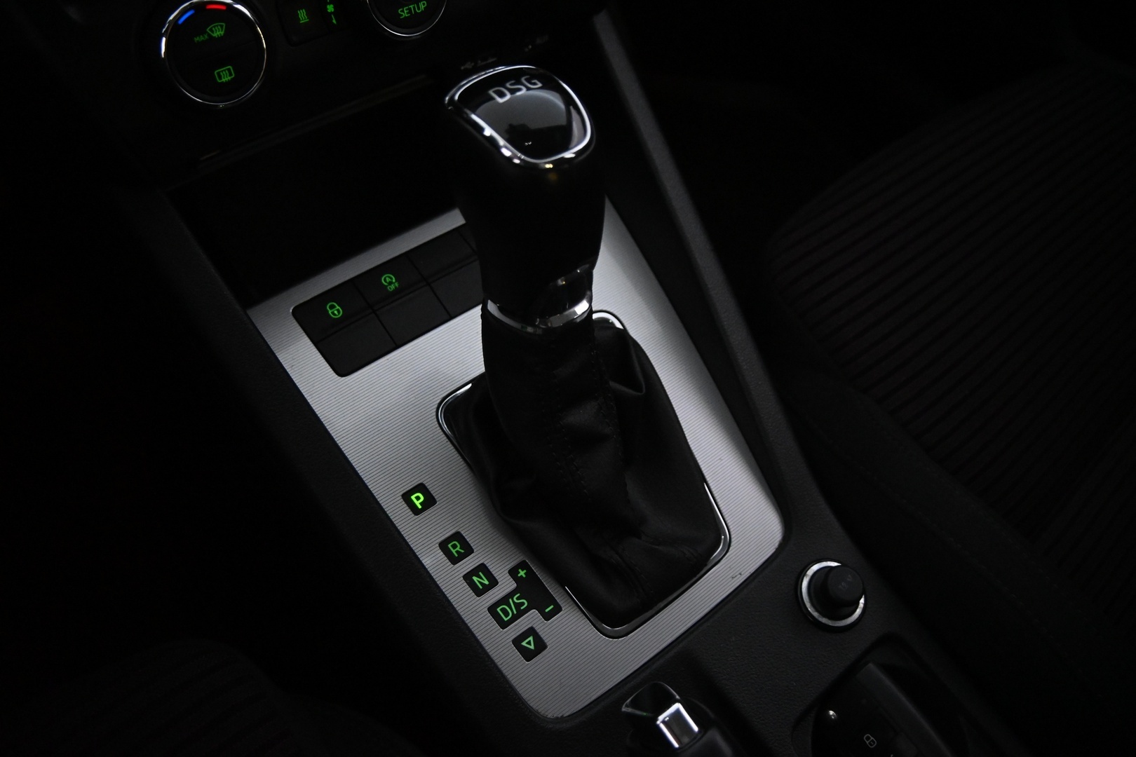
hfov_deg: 27.0
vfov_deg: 18.2
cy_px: 378
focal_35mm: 75
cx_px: 568
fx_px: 2366
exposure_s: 1/125
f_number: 6.3
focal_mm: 50
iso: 5000
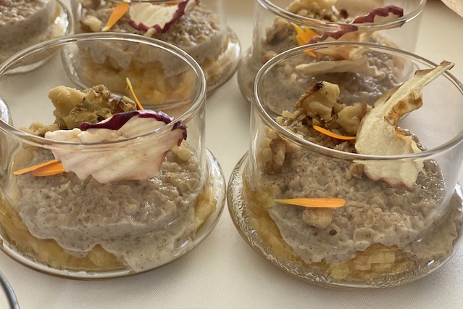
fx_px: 707
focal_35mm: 55
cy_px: 149
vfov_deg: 24.6
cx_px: 229
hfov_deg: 36.2
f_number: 2
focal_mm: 6
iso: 40
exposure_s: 1/122
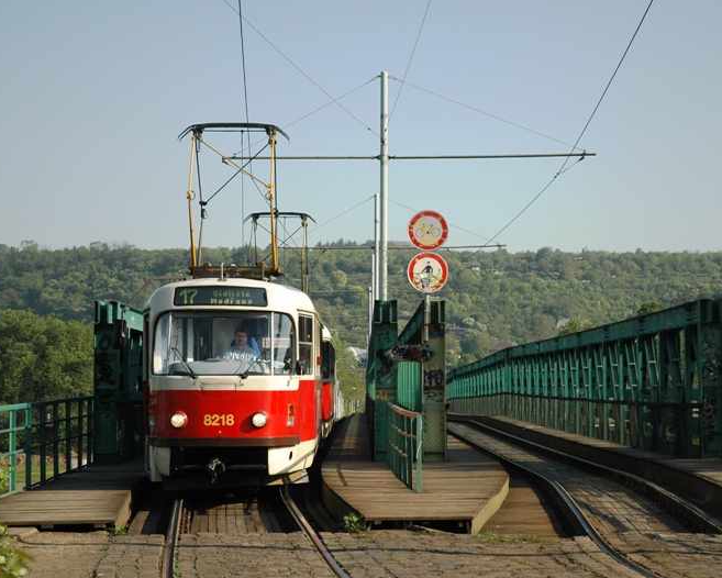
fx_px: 1902
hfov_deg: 21.5
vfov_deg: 17.3
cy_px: 290
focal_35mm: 89
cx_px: 407
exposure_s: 1/1600
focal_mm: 52
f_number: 4.5
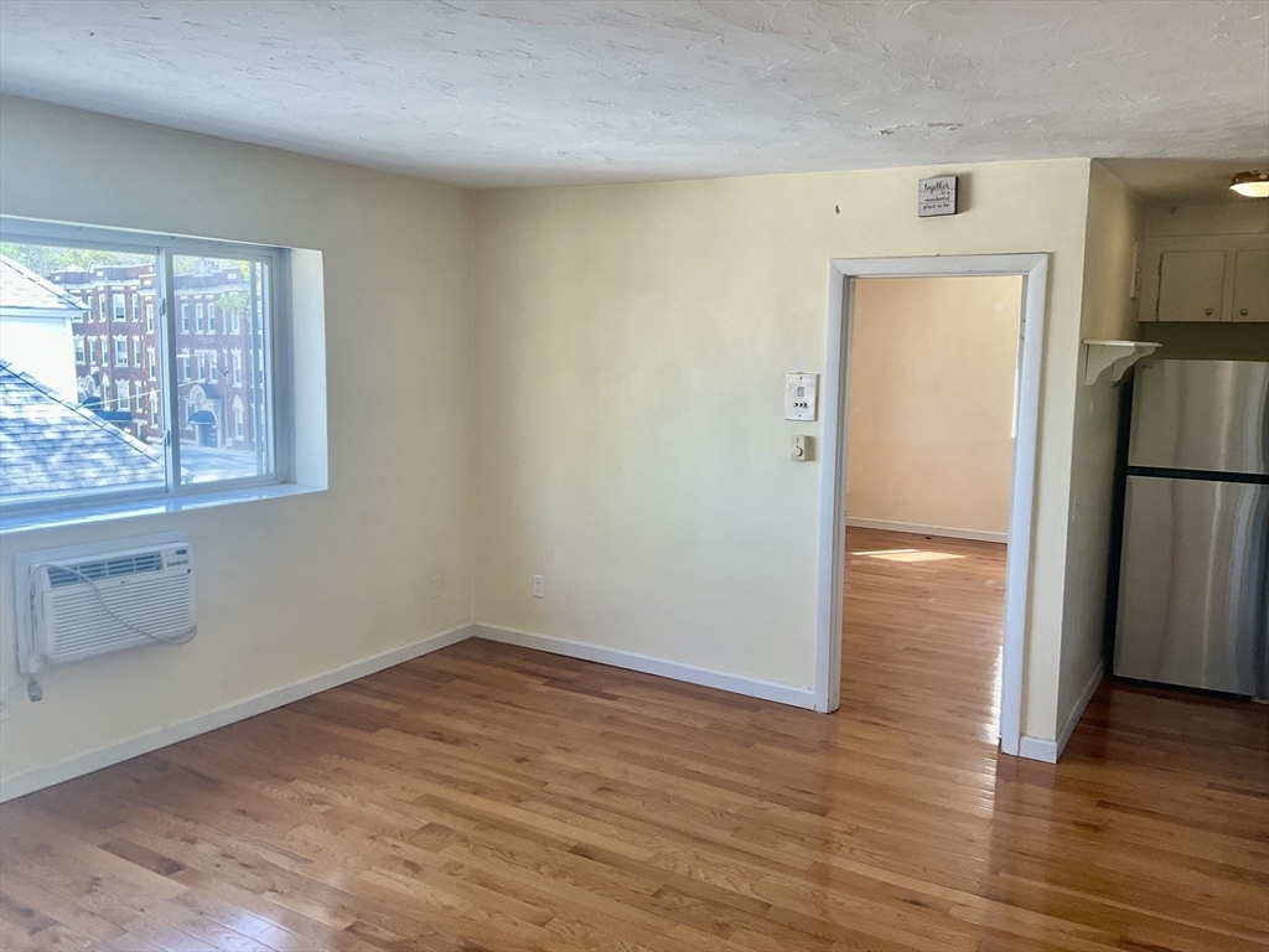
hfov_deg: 61.7
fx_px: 1063
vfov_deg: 48.2
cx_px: 634
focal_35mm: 29
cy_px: 476
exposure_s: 1/120
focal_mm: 3
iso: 50
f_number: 1.8
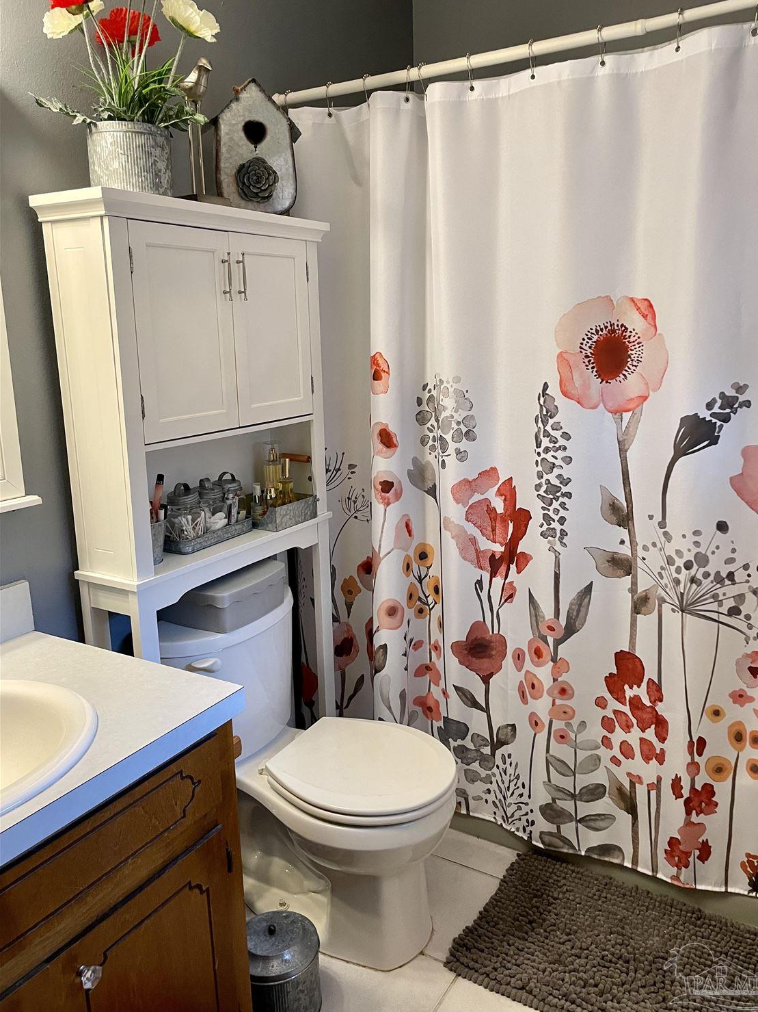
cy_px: 492
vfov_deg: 65.3
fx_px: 788
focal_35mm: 27
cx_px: 393
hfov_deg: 51.3
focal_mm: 4.2
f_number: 1.6
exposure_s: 1/60
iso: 125
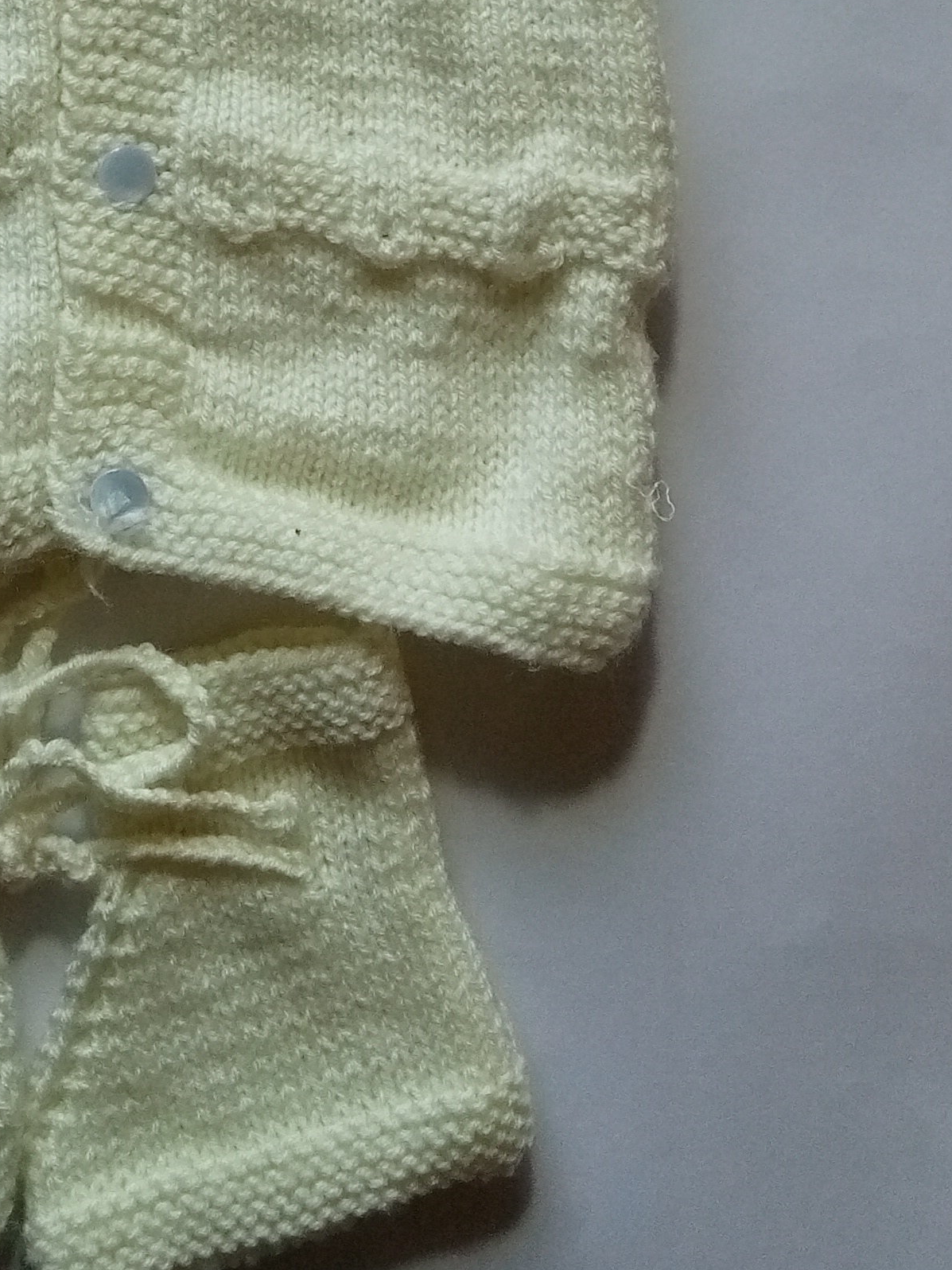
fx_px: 2677
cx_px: 84
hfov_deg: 19.8
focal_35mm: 73
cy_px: -212
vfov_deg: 24.4
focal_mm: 3.46
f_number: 2.2
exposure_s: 1/100
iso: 193
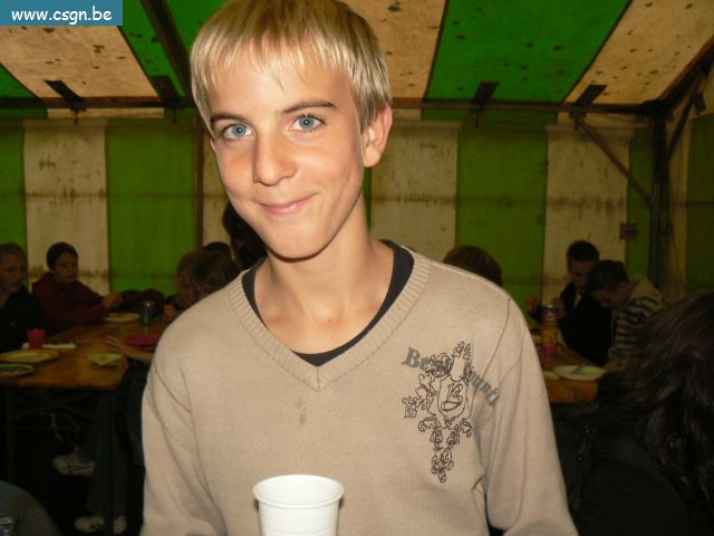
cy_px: 268
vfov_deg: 39.7
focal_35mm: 36
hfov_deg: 51.4
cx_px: 357
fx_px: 743
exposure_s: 1/30
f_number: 2.8
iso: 100
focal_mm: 6
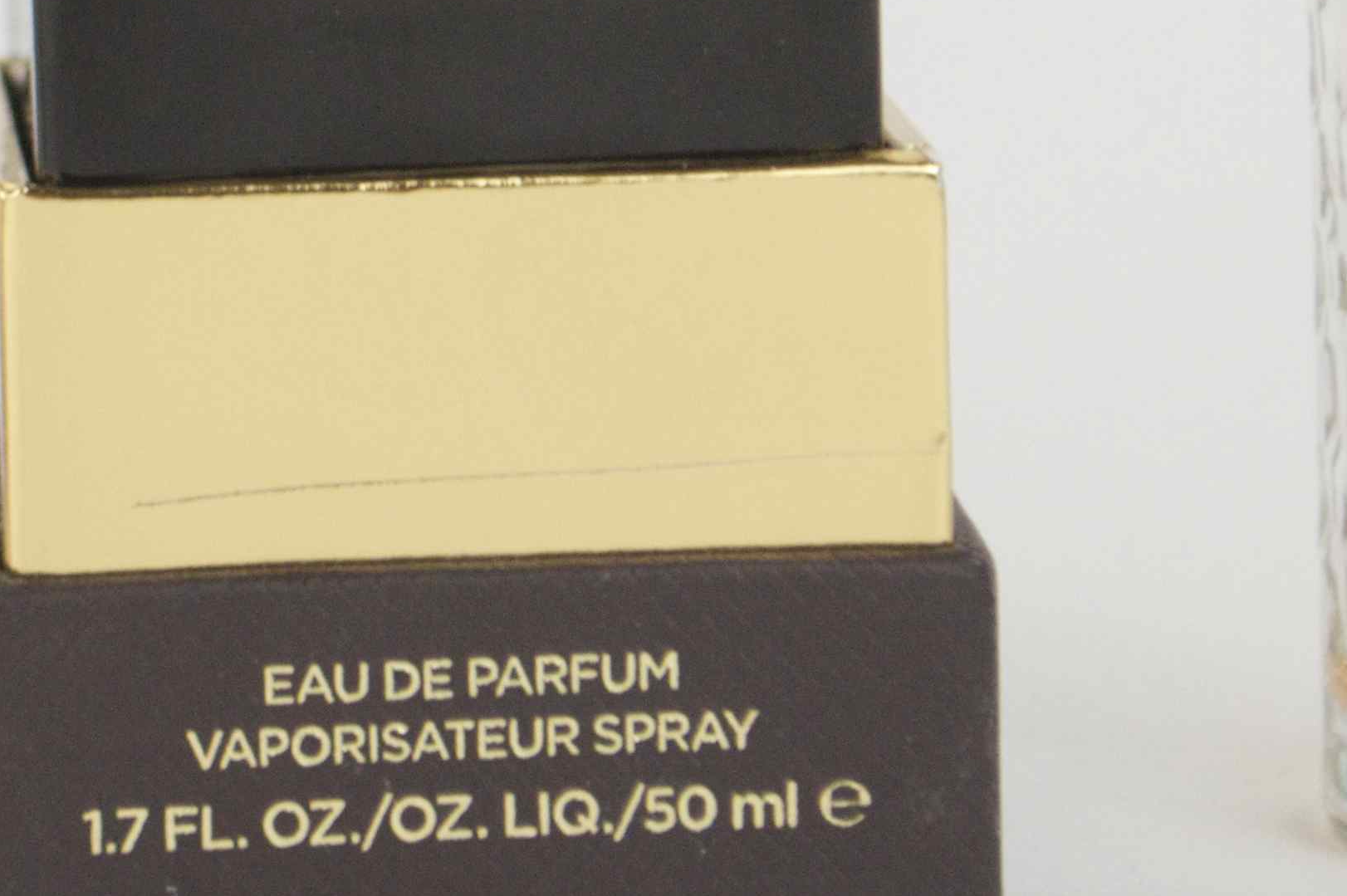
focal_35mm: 267
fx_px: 9983
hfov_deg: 7.7
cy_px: -304
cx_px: 370
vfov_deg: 5.1
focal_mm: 48
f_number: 5.3
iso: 400
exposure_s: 1/100
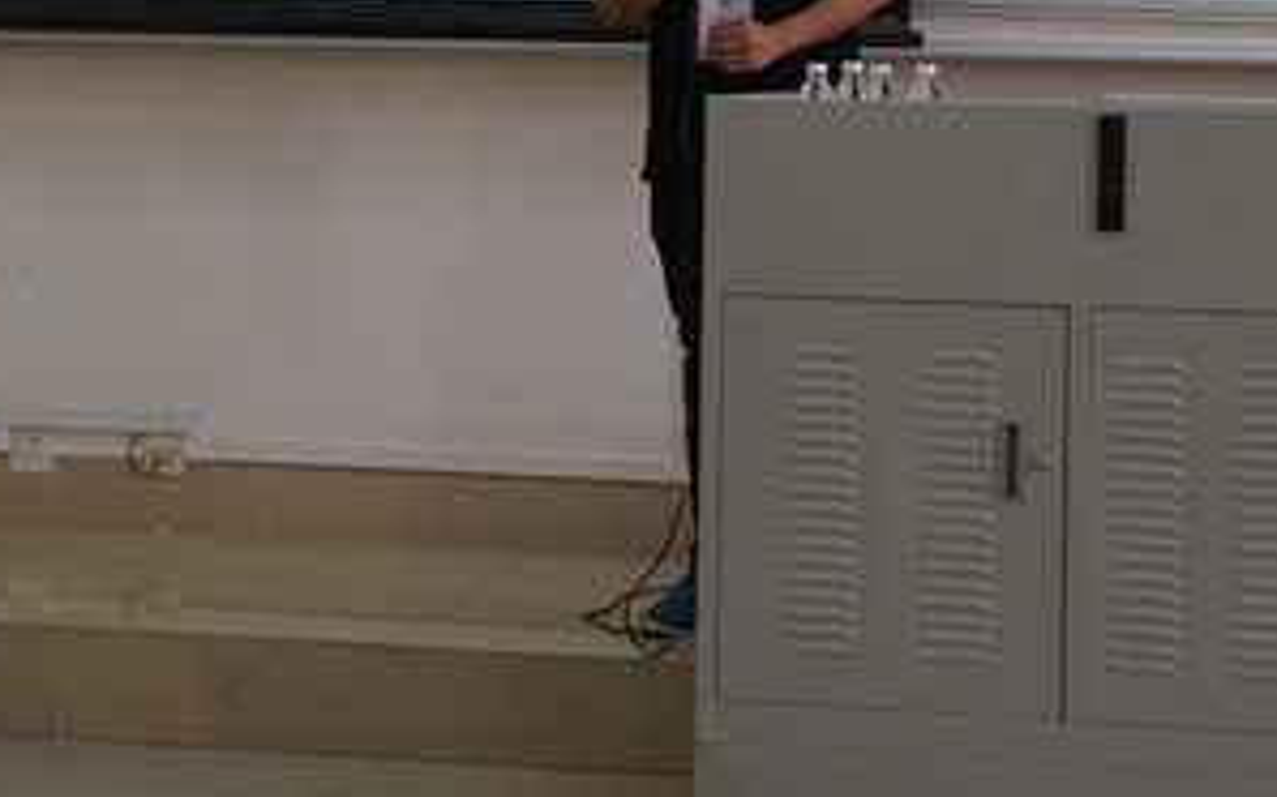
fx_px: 2888
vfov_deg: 15.4
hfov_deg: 24.9
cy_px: -43
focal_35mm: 83
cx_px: 746
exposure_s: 1/60
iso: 250
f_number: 4.5
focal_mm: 27
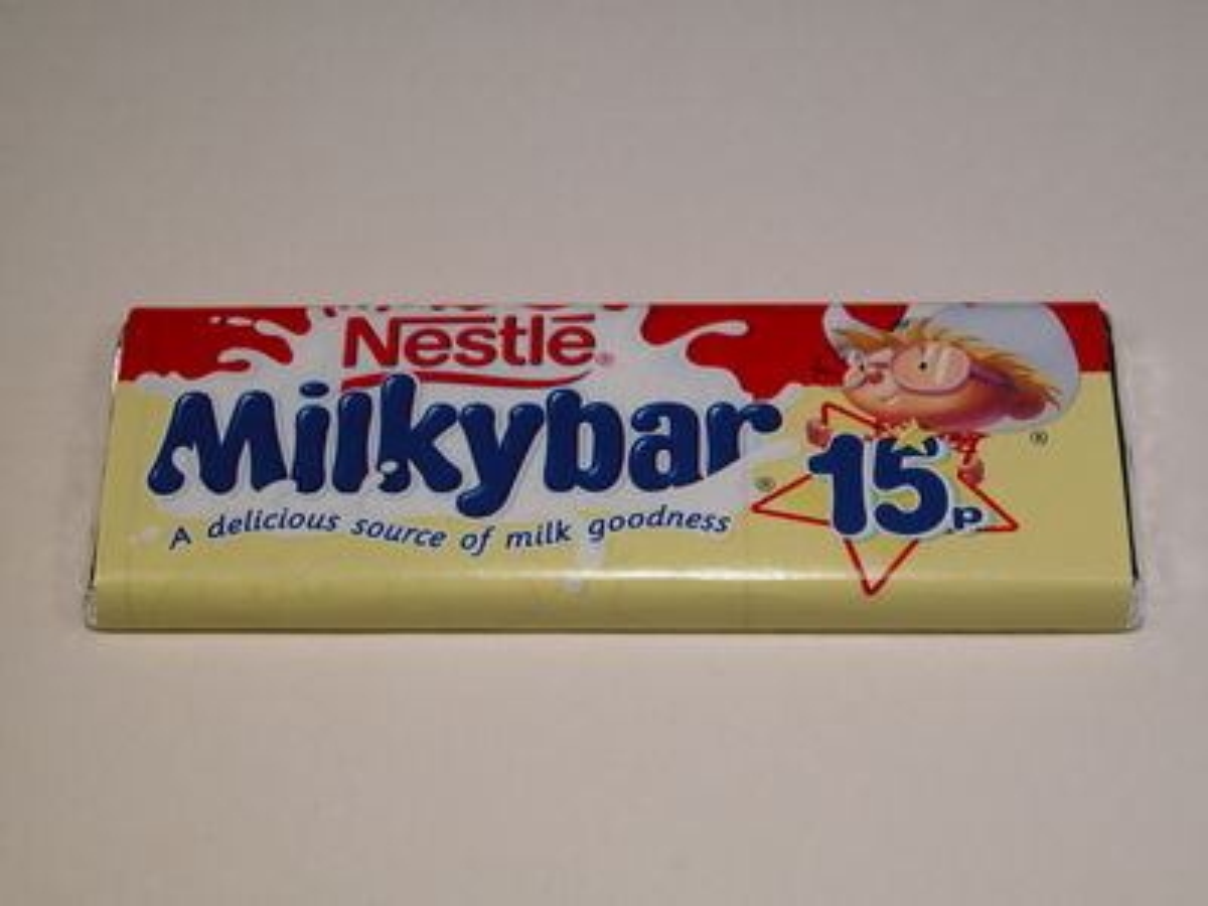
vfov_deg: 18.9
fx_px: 2722
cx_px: 604
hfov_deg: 25.0
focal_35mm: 78
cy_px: 453
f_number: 5.4
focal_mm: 19.9
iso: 100
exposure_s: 1/113
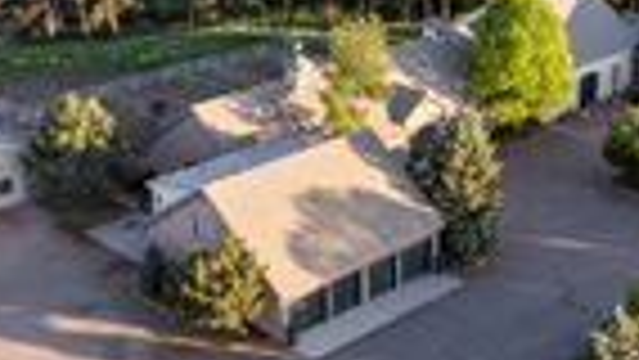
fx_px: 1187
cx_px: 430
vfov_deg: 17.2
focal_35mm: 70
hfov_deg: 29.9
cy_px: 155
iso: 100
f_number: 2.8
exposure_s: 1/320
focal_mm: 8.38
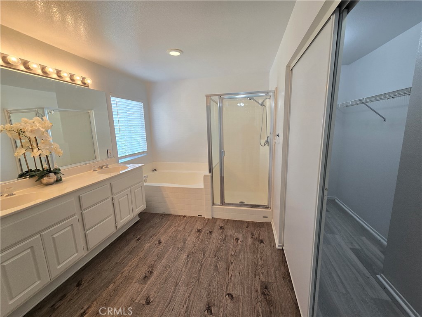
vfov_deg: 89.9
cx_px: 211
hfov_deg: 106.2
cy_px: 158
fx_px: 158
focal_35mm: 13
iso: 80
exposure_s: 1/60
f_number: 2.2
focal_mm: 2.2
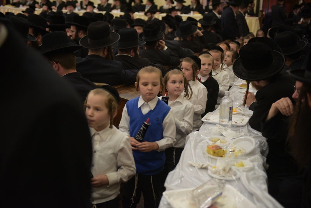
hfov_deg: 39.6
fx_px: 432
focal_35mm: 50
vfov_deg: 27.0
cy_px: 104
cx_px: 156
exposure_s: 1/125
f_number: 2.8
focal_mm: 50
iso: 800
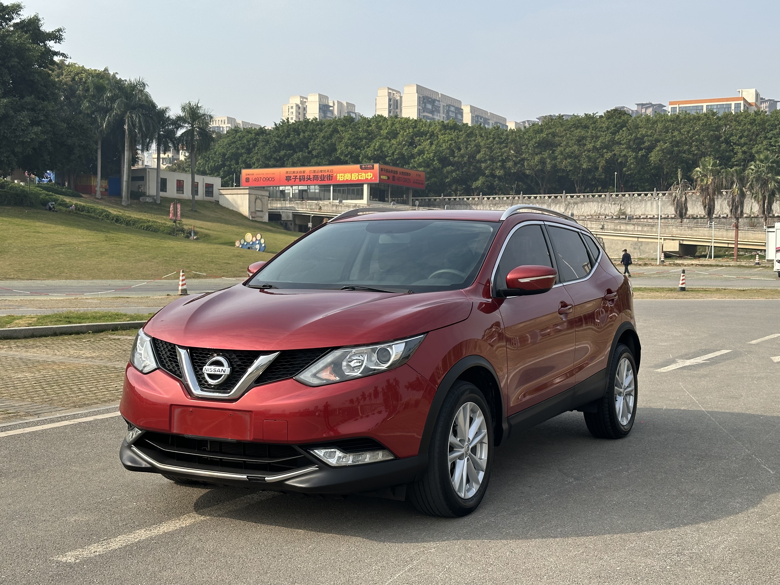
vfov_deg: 30.3
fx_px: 1082
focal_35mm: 48
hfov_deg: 39.7
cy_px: 292
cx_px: 390
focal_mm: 6.86
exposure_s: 1/2976
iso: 64
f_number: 1.78
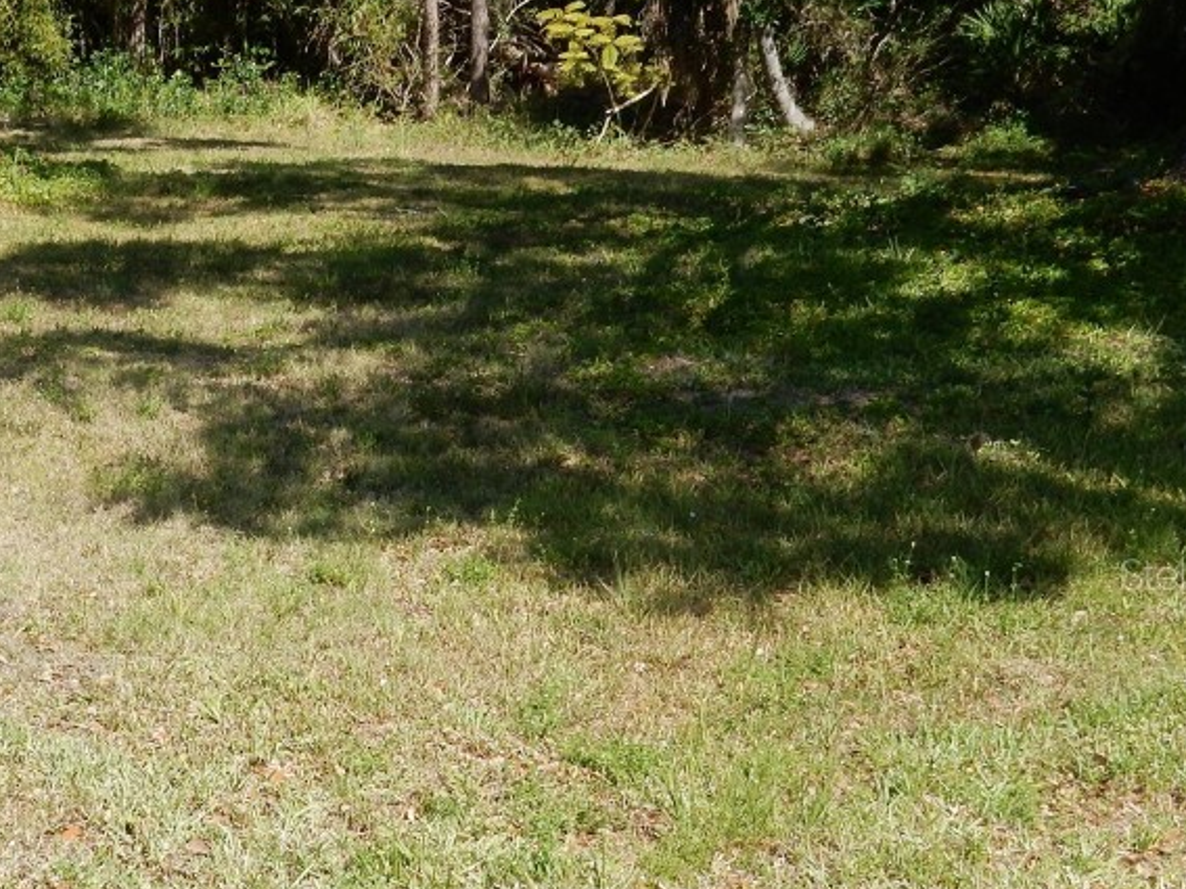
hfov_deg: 29.2
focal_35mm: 65
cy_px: 573
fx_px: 2227
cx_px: 247
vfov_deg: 22.5
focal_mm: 6.4
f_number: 4
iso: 125
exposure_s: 1/800
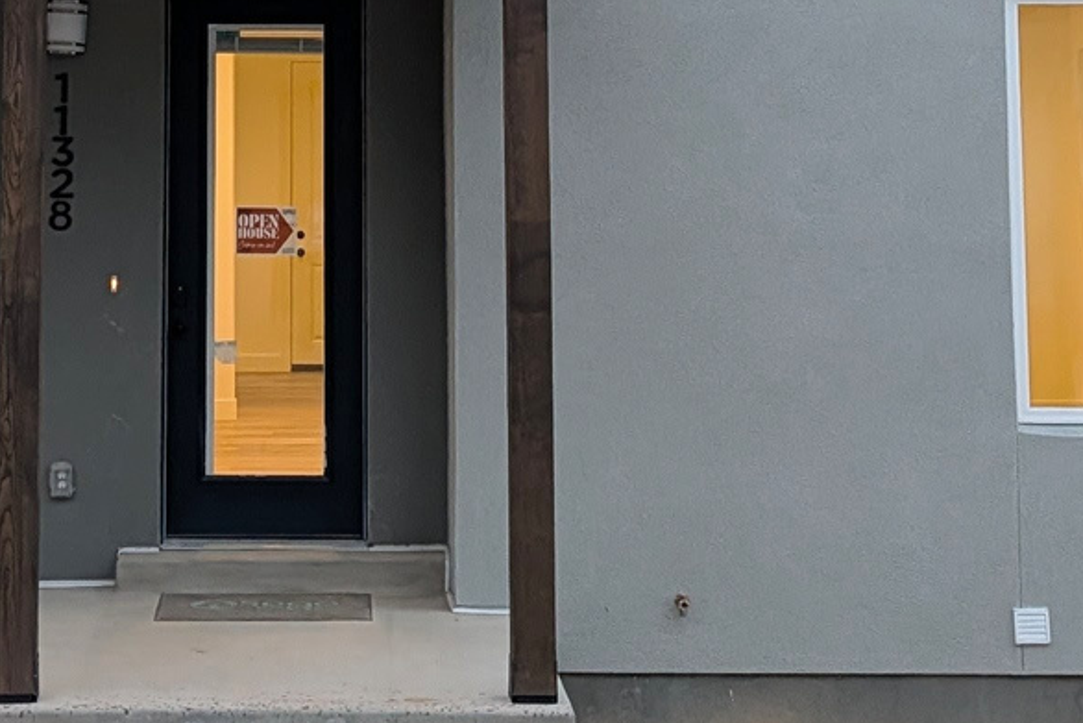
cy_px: -178
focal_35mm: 87
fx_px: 2618
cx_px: 299
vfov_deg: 15.1
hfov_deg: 23.2
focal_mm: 6.9
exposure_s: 1/184
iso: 271
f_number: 1.68
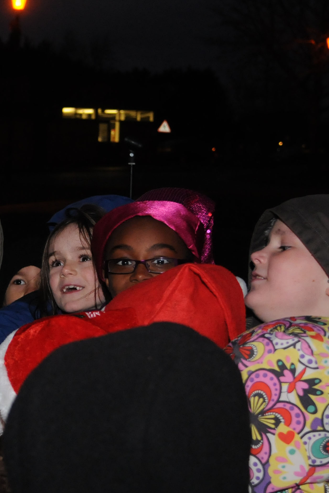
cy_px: 289
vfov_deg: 24.7
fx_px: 1124
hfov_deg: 15.5
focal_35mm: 82
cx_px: -143
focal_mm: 24
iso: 1000
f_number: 4
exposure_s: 1/125
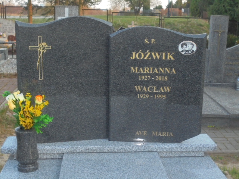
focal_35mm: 56
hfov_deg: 34.3
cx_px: 120
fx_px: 387
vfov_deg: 26.1
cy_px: 90
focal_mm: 10.1
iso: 400
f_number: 5.2
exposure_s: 1/60
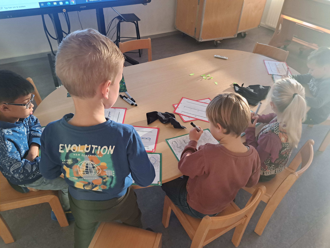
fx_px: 229
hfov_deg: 71.6
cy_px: 124
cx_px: 165
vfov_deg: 56.8
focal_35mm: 24
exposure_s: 1/50
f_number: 1.8
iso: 400
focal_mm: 5.23
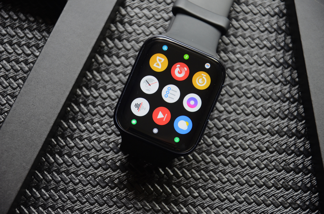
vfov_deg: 8.7
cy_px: 107
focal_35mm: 158
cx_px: 162
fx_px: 1414
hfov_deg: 13.1
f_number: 5.6
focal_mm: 105
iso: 640
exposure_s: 1/125
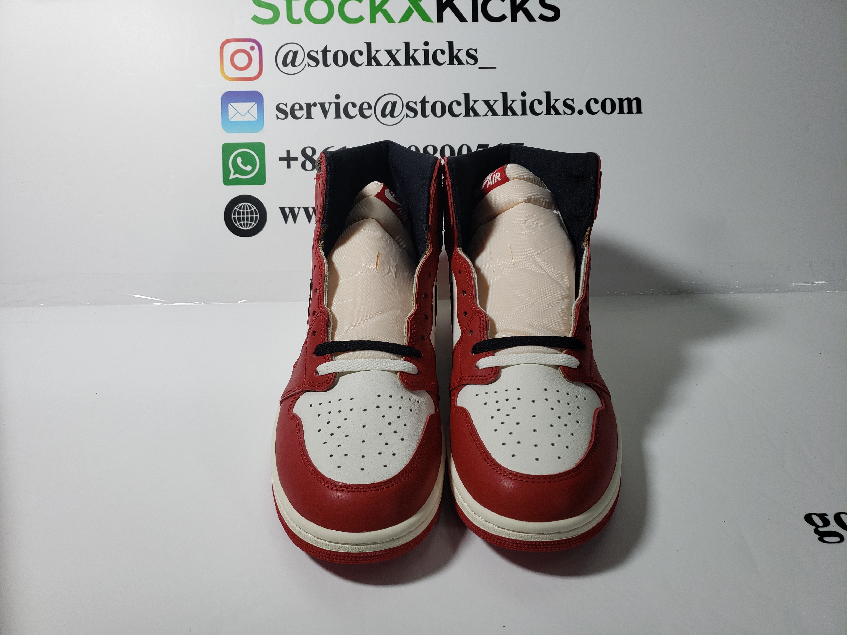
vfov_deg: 53.1
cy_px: 318
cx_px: 424
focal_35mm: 26
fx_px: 636
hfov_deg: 67.3
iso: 50
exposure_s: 1/510
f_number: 1.5
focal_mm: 4.3
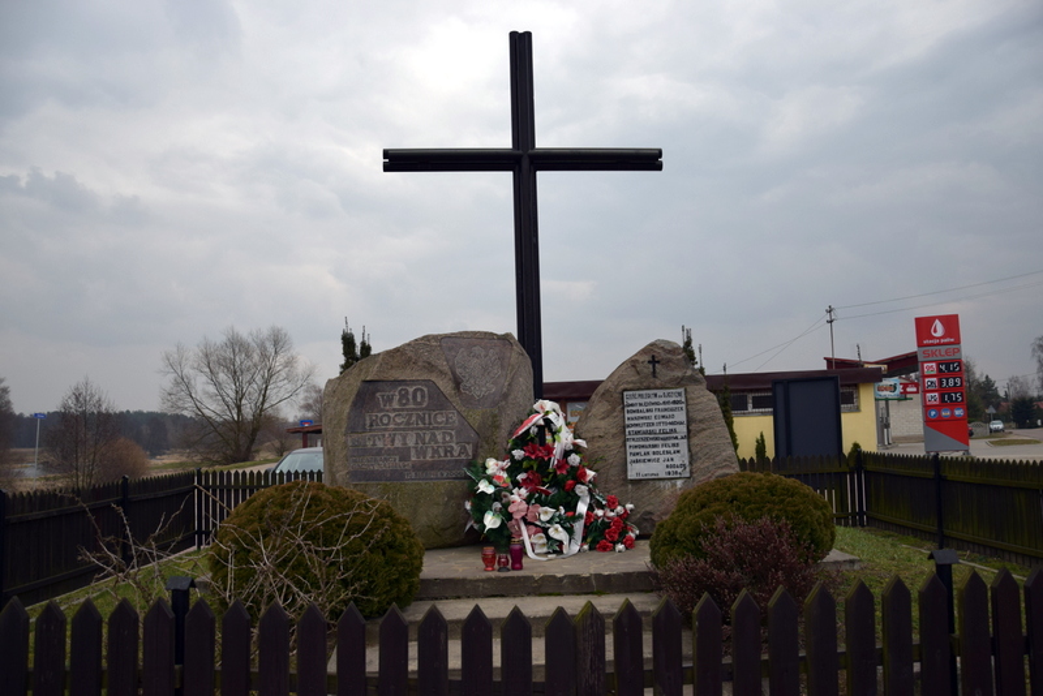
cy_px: 348
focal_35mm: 27
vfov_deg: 48.0
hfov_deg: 67.4
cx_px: 522
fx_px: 782
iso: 200
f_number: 3.5
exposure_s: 1/1600
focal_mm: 18
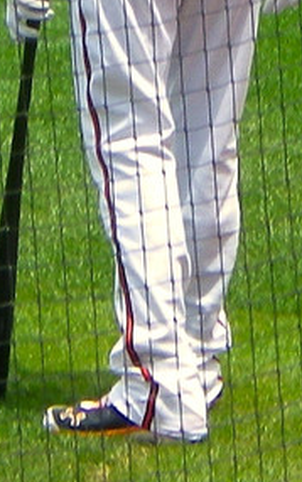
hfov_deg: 3.2
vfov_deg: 5.0
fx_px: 5460
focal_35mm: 415
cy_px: -98
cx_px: 173
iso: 80
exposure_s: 1/250
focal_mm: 25
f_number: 5.5
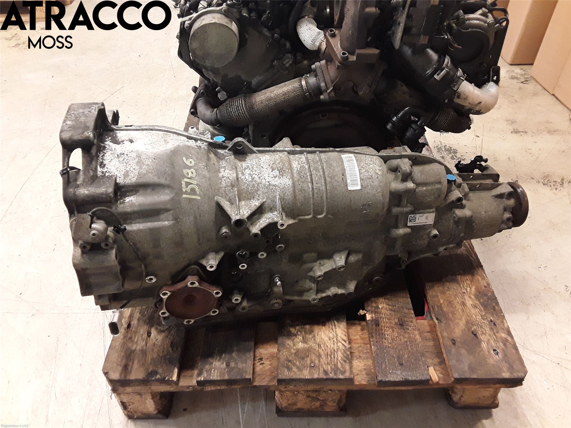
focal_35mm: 28
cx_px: 286
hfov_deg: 63.4
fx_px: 462
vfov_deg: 49.7
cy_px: 214
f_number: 1.9
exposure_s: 1/33
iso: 160
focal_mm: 2.91
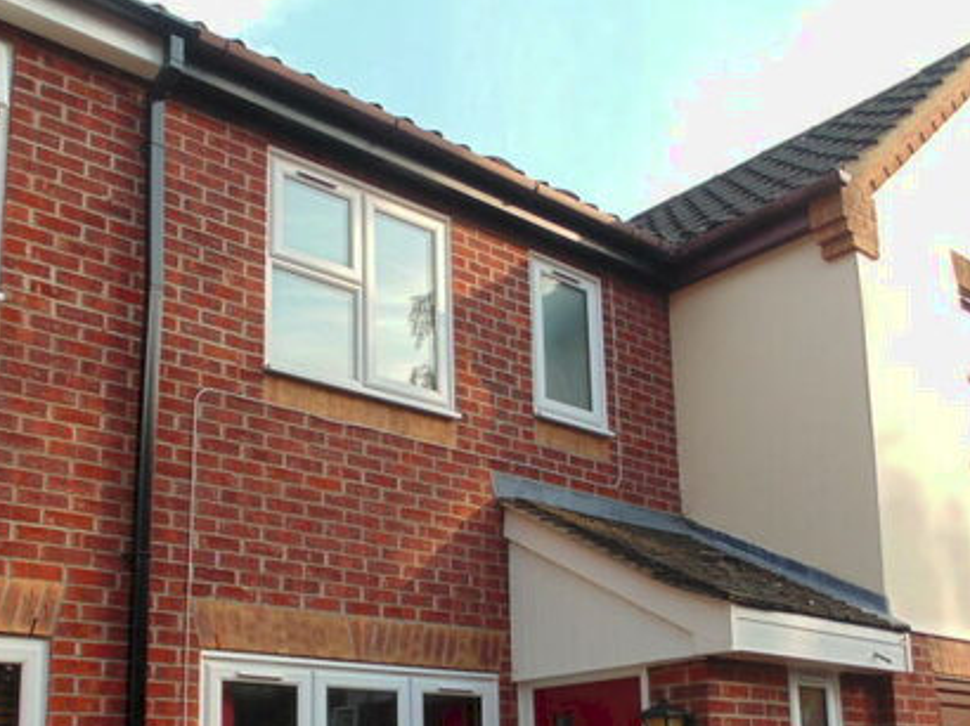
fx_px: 1148
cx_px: 419
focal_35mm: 41
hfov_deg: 45.7
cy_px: 602
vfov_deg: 33.8
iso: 80
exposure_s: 1/320
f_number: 3.1
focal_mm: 4.3
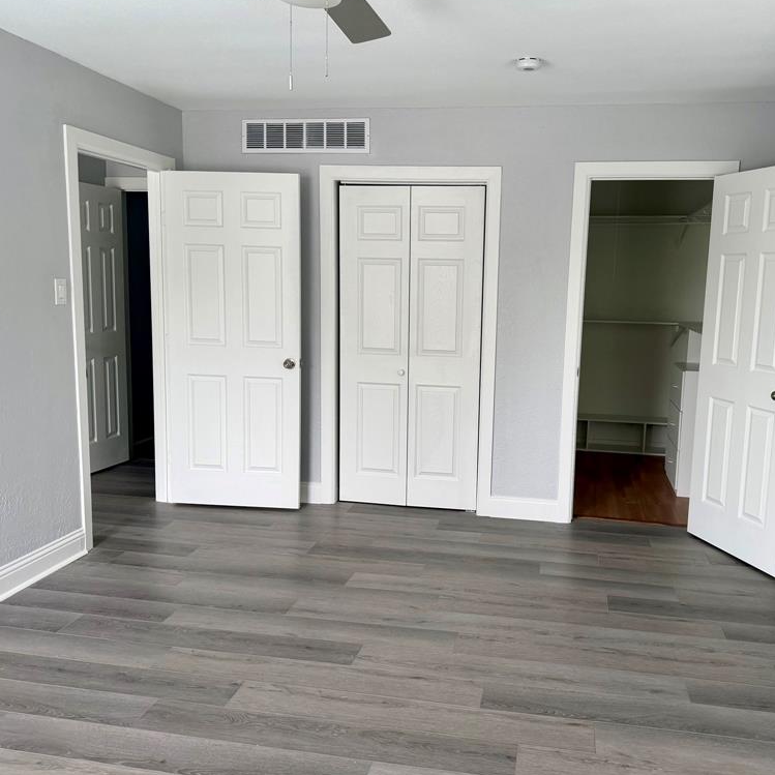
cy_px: 382
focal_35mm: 29
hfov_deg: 55.4
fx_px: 735
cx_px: 447
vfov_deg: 55.6
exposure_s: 1/121
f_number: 1.78
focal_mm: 6.76
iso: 200
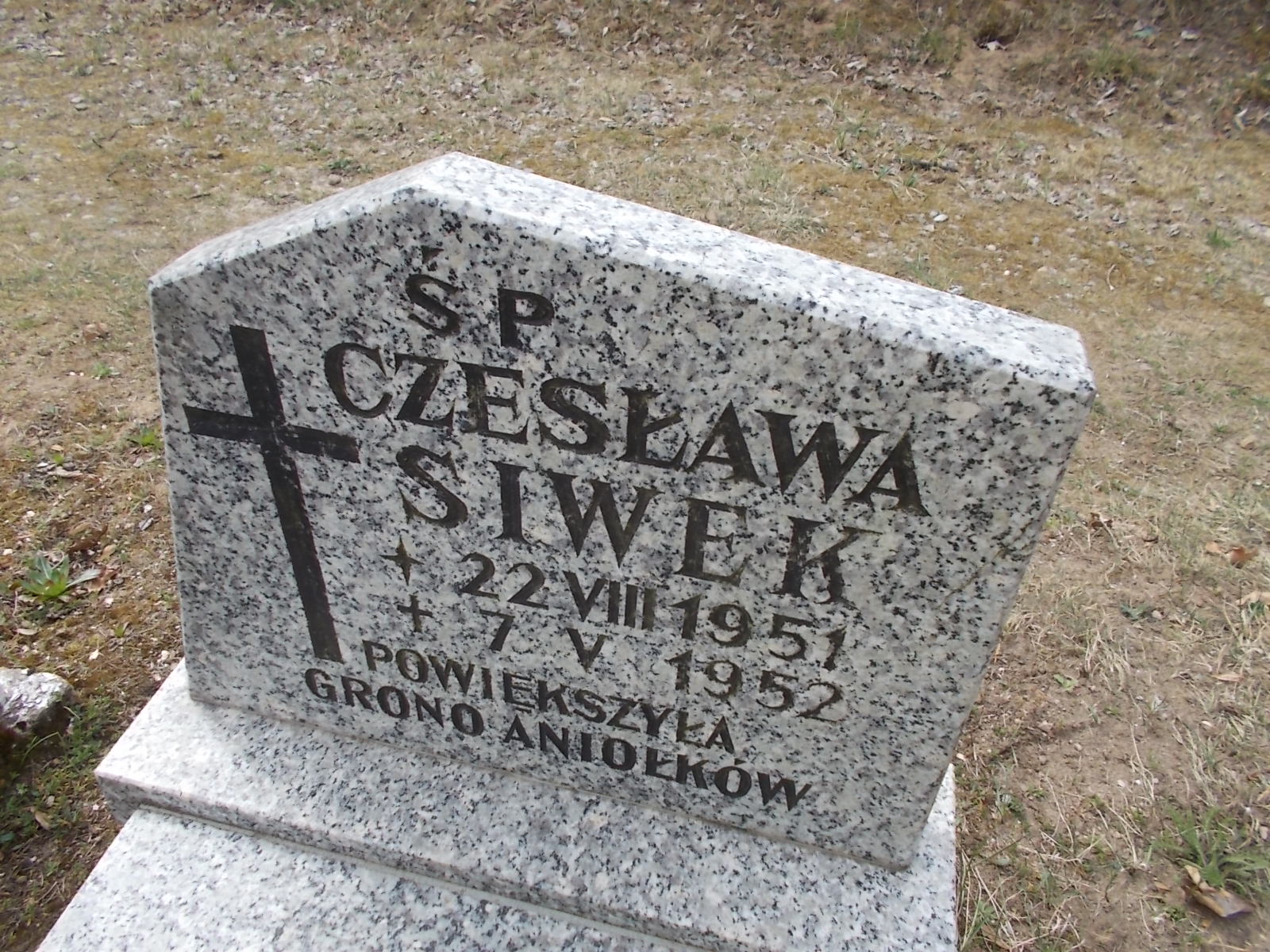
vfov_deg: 53.1
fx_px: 954
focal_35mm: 26
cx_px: 635
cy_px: 476
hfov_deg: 67.3
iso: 80
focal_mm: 4.6
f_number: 3.2
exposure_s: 1/500
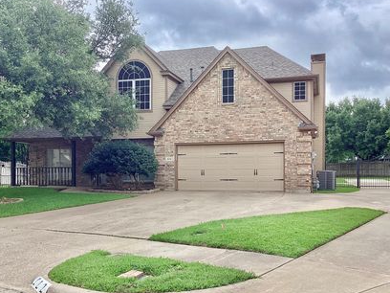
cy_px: 169
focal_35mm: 38
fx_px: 428
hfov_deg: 49.0
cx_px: 185
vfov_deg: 37.6
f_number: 2.4
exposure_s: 1/268
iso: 25
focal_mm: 3.3
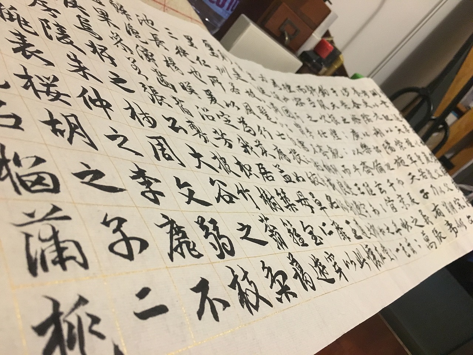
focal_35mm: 29
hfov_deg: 61.7
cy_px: 178
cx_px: 236
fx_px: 396
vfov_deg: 48.2
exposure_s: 1/17
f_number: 2.2
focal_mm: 4.15
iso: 200
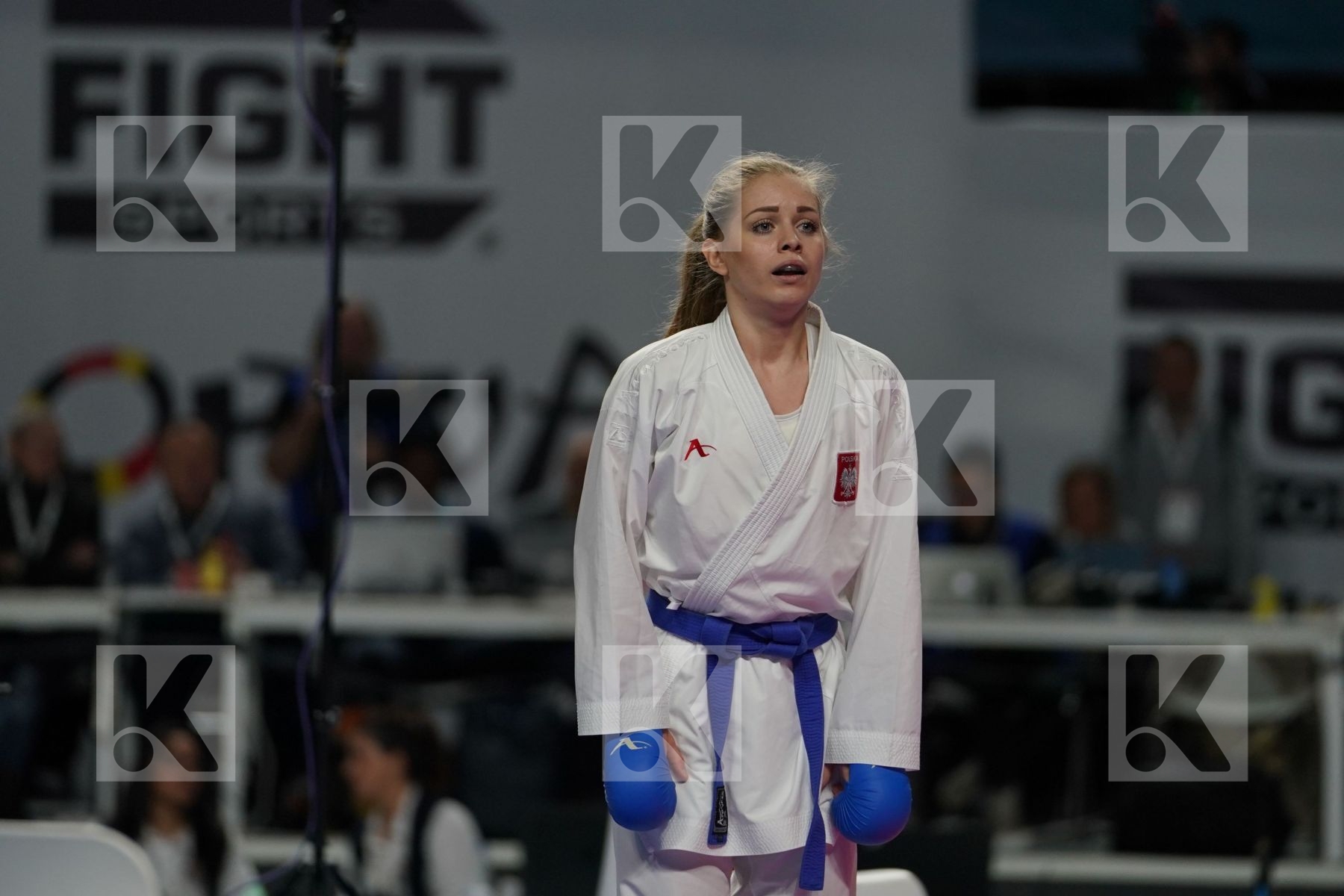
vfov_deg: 4.8
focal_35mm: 288
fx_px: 10751
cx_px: 672
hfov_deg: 7.2
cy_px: 448
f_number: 2.8
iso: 800
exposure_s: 1/1000
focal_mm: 192
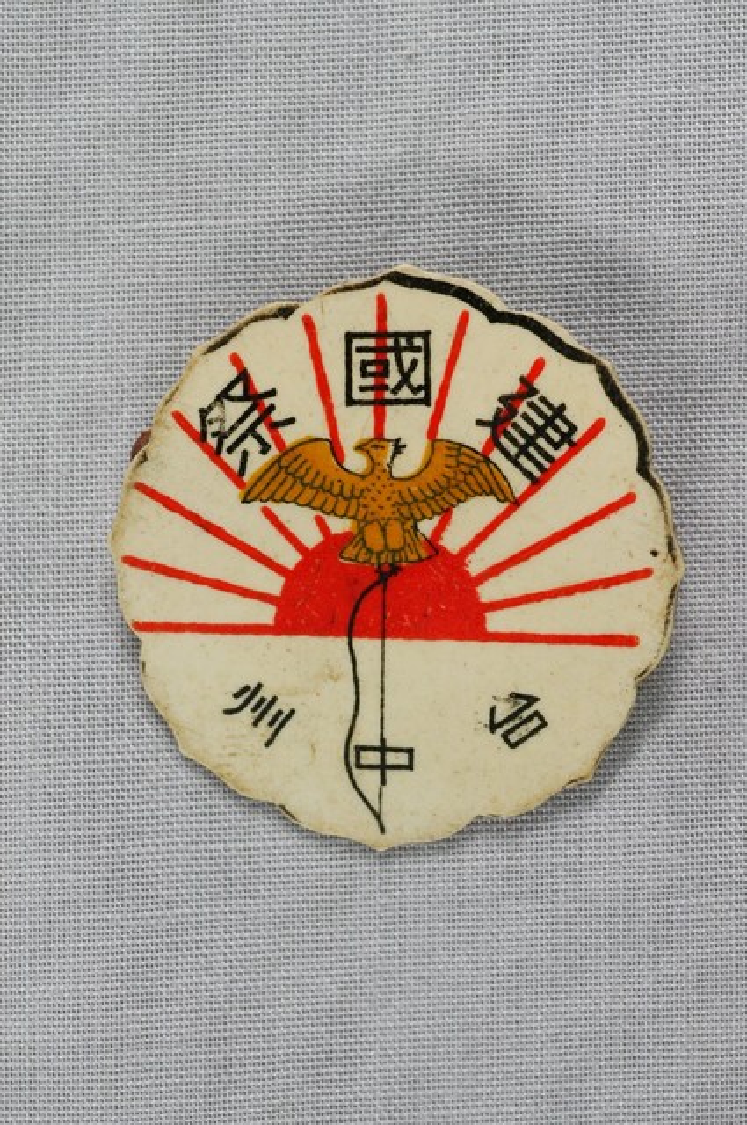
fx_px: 2809
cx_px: 374
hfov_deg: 15.1
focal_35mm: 90
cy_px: 562
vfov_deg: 22.6
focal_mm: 60
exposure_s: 1/15
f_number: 8
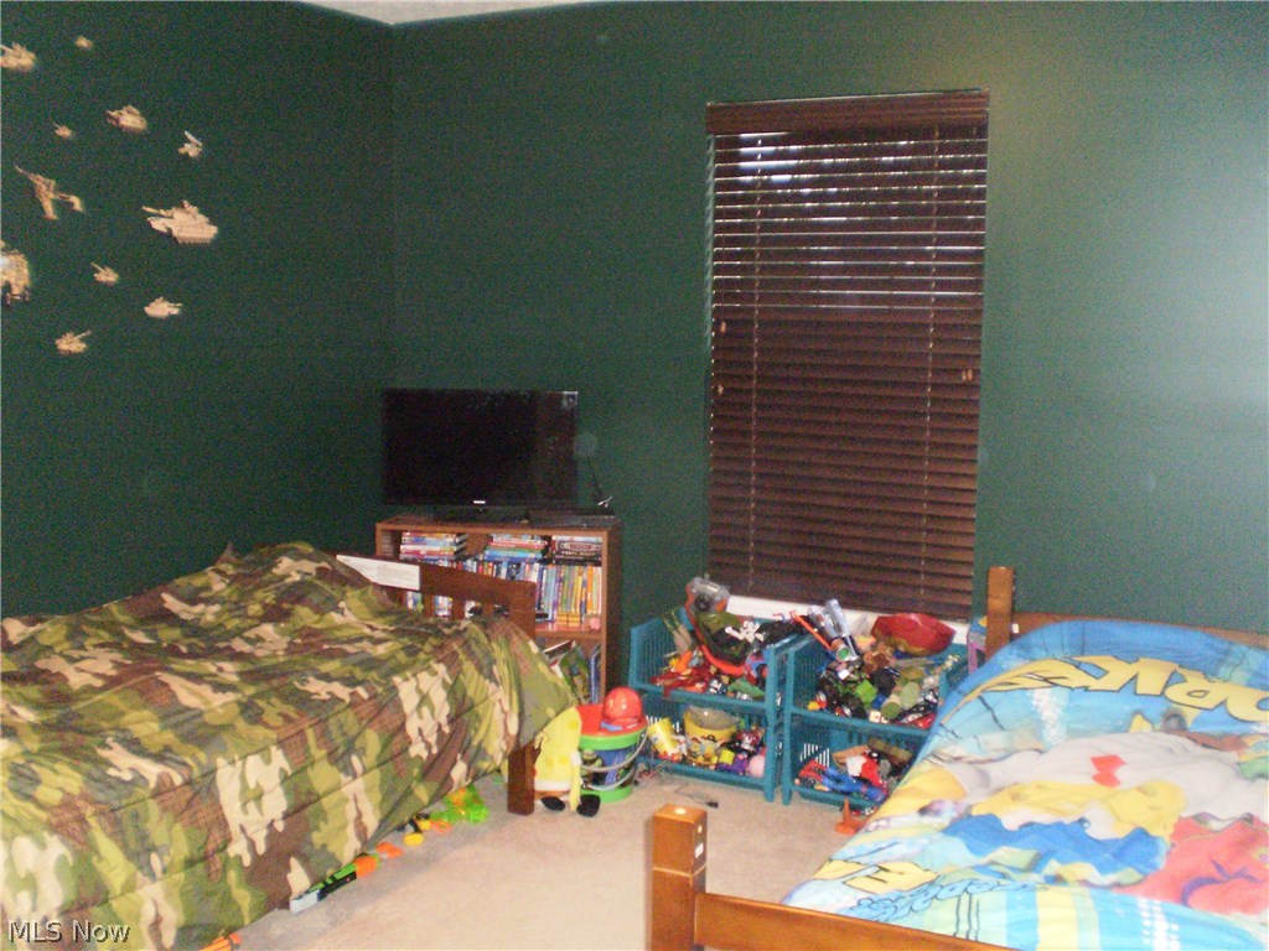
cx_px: 634
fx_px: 1320
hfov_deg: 51.4
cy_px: 476
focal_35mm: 36
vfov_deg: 39.7
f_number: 3.1
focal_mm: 6.3
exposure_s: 1/30
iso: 800
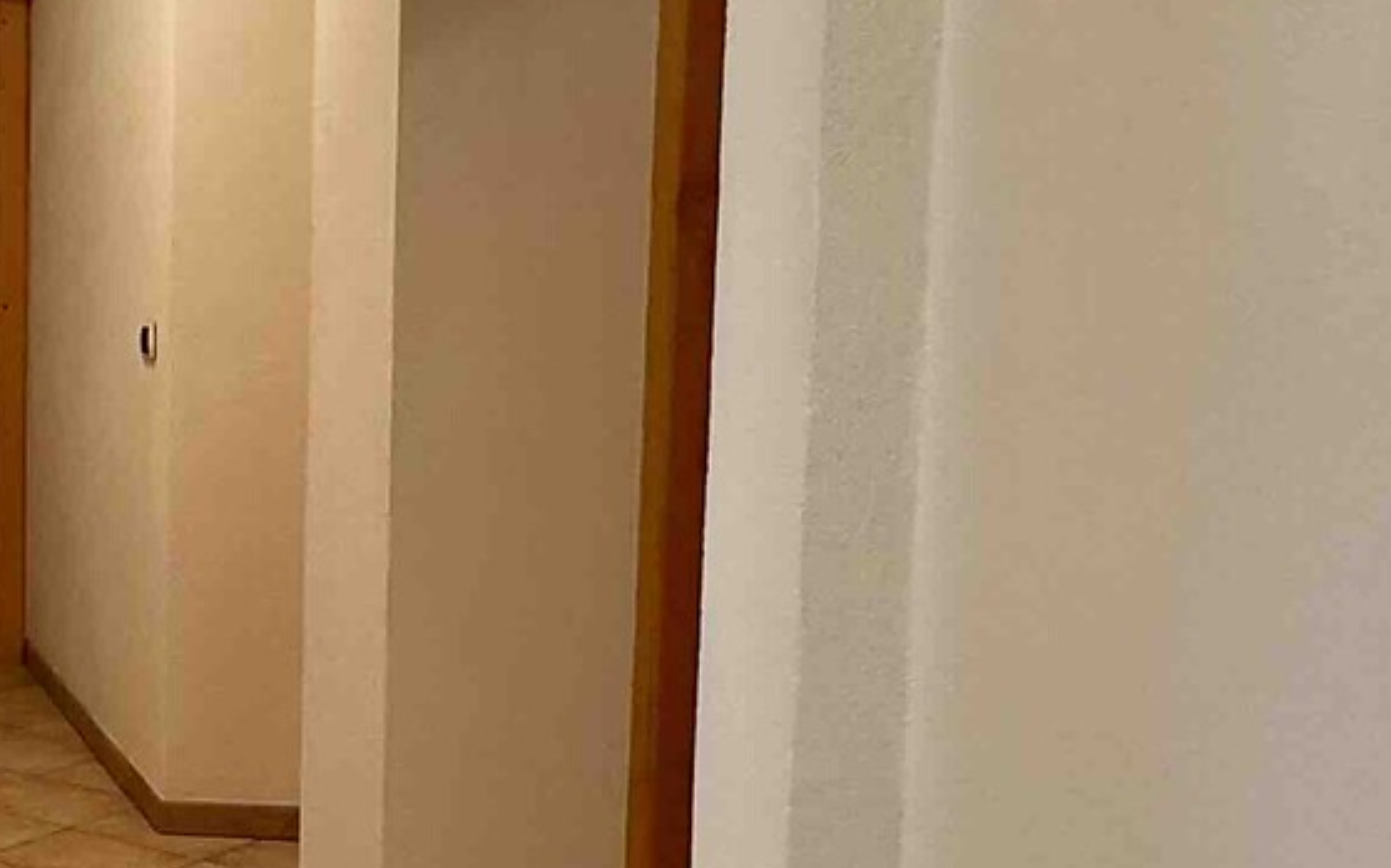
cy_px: 485
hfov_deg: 28.7
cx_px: -592
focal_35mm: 51
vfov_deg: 25.3
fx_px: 1933
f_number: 2.2
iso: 200
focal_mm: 2.22
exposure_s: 1/50
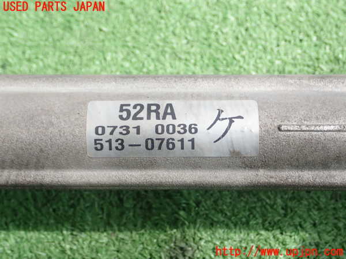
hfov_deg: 41.2
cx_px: 173
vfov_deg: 31.5
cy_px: 130
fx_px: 460
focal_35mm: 46
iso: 100
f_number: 3.1
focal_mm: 8.41
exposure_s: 1/100
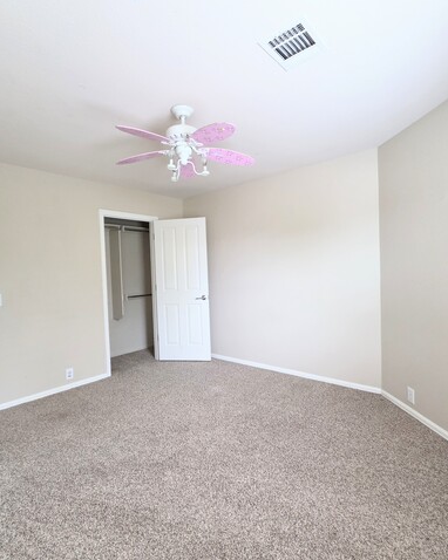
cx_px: 224
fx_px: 282
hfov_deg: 76.9
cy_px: 280
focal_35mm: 17
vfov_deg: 89.7
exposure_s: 1/60
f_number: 1.9
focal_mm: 2.2
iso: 250
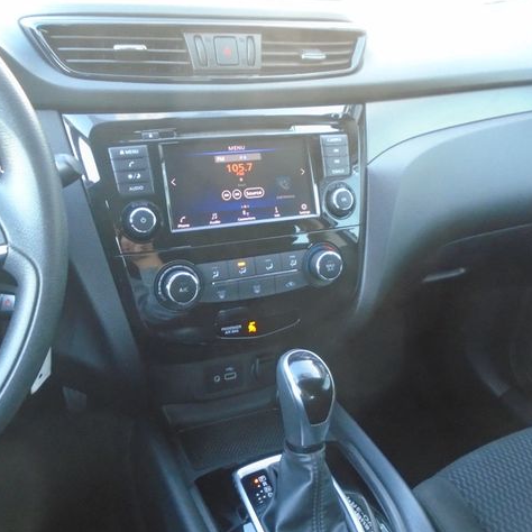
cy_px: 265
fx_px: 539
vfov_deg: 52.5
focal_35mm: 31
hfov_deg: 52.5
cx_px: 257
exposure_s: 1/13
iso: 400
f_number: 3.2
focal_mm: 4.6
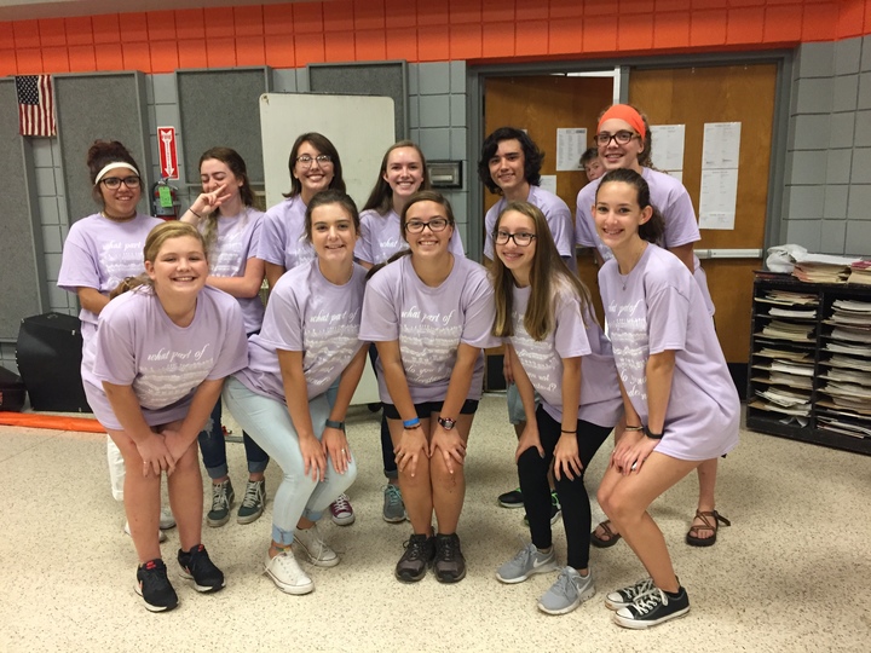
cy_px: 326
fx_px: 730
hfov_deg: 61.7
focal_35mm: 29
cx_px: 436
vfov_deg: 48.2
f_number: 2.2
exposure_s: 1/30
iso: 160
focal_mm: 4.15
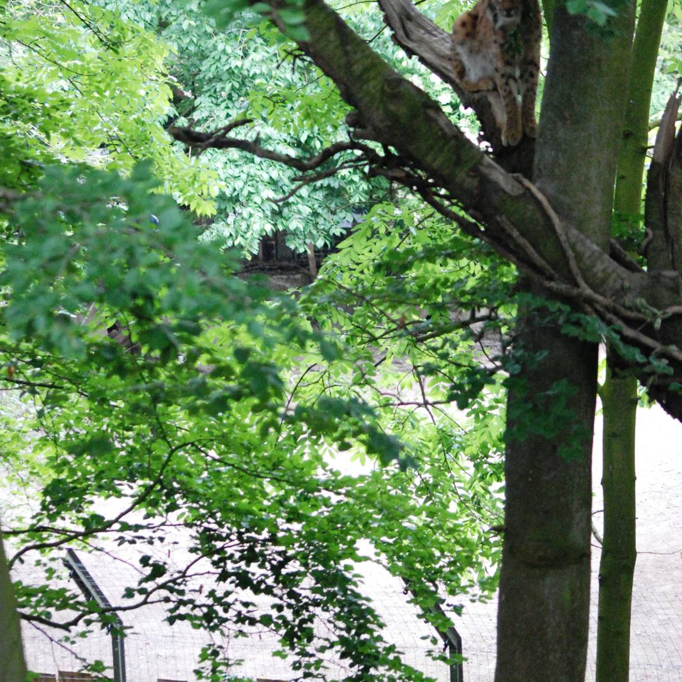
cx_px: 341
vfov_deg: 11.1
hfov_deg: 11.1
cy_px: 221
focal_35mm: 157
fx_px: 3500
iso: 1600
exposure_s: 1/160
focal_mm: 82
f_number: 4
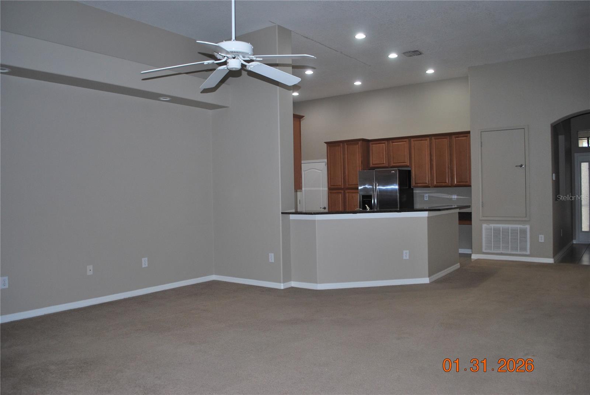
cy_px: 198
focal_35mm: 27
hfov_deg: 67.3
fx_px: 443
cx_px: 295
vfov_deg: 48.0
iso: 200
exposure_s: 1/60
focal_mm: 18
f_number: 3.5
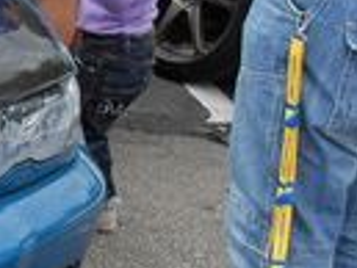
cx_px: -512
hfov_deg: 11.6
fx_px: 1435
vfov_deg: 10.7
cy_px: 144
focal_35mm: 139
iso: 80
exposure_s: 1/125
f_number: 2.8
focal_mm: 6
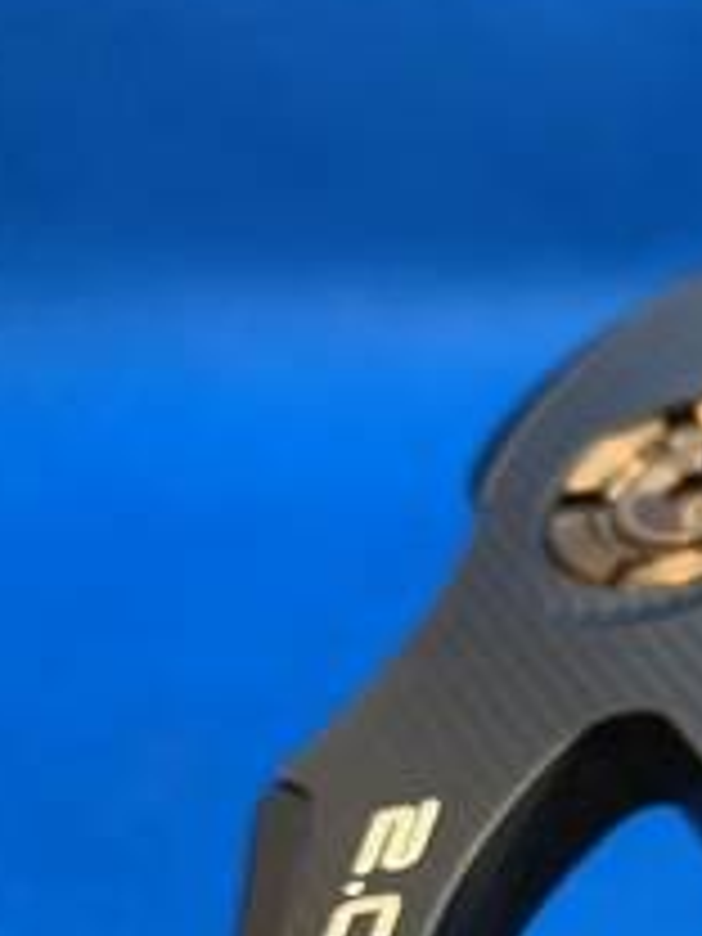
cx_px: 1192
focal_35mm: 80
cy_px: 873
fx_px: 2163
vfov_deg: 23.6
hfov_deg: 16.1
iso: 125
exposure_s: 1/60
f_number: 1.8
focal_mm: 4.25
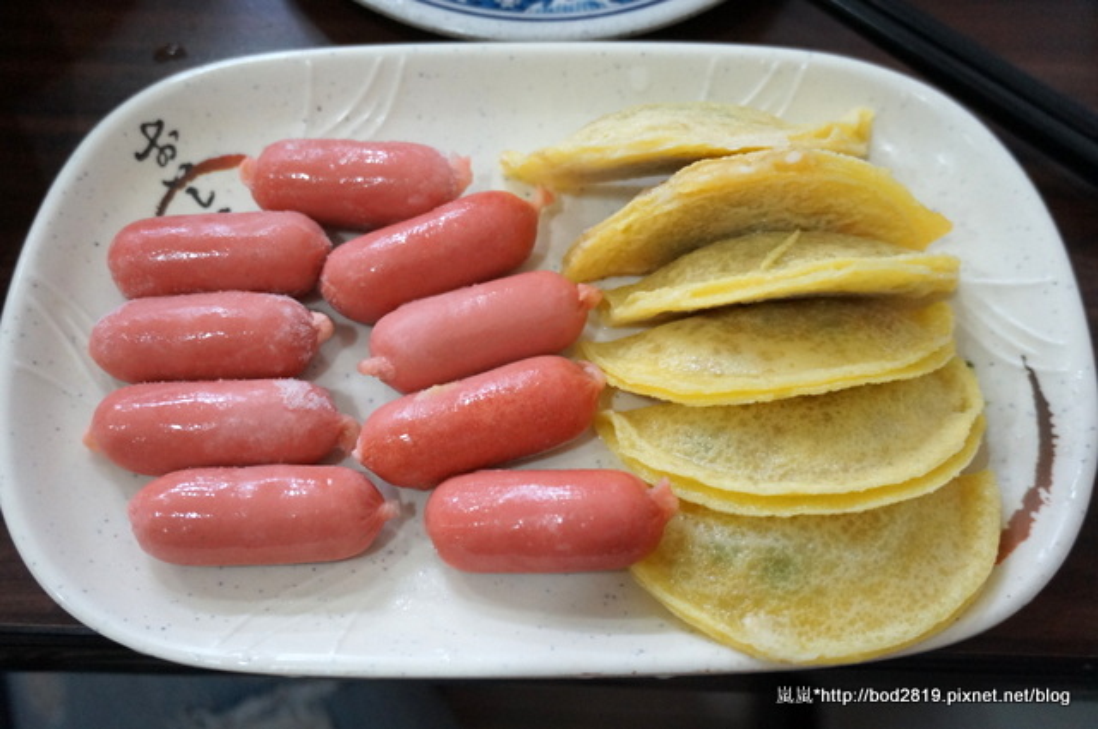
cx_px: 549
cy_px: 364
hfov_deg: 53.2
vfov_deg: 36.8
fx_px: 1097
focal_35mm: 36
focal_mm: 24
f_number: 4.5
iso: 2000
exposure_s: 1/60
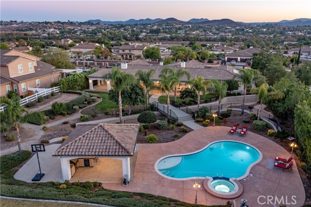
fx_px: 242
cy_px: 104
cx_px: 156
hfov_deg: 65.5
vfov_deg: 46.4
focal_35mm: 28
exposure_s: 1/25
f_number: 4
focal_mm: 10.26
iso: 400
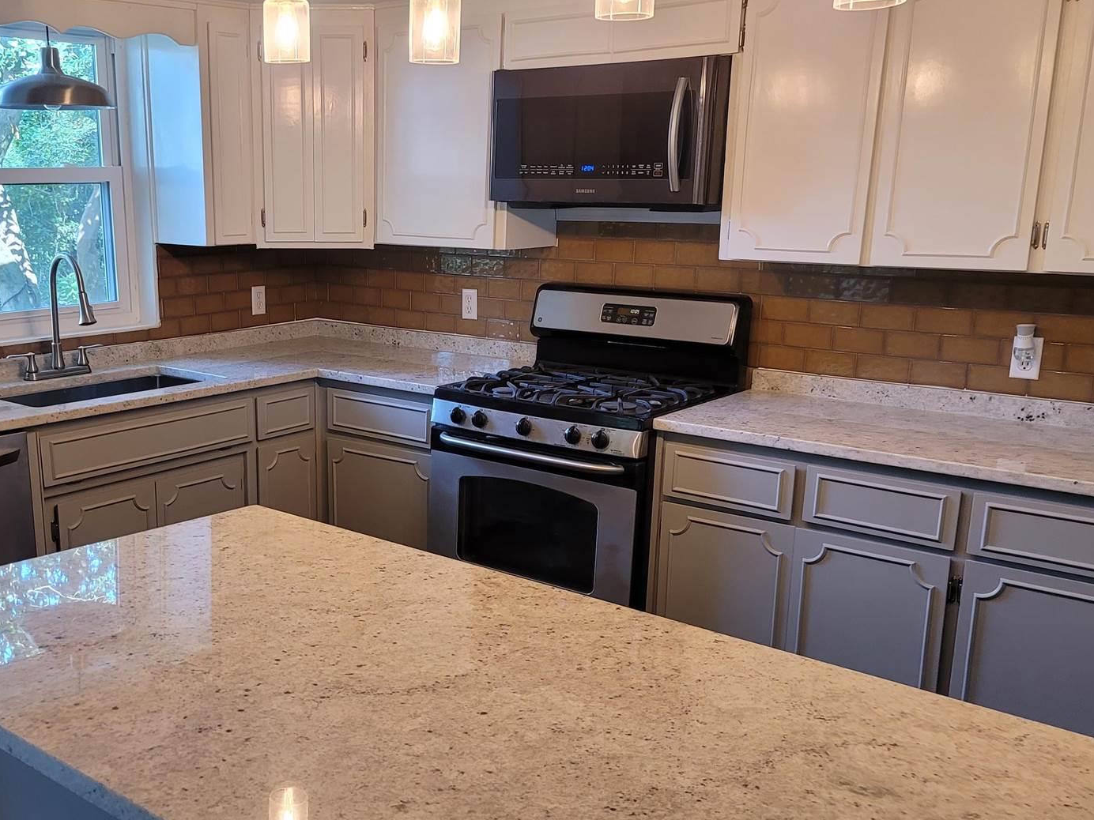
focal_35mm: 37
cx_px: 364
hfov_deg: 49.3
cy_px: 491
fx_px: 1169
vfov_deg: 38.5
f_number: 1.8
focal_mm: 7
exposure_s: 1/119
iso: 320
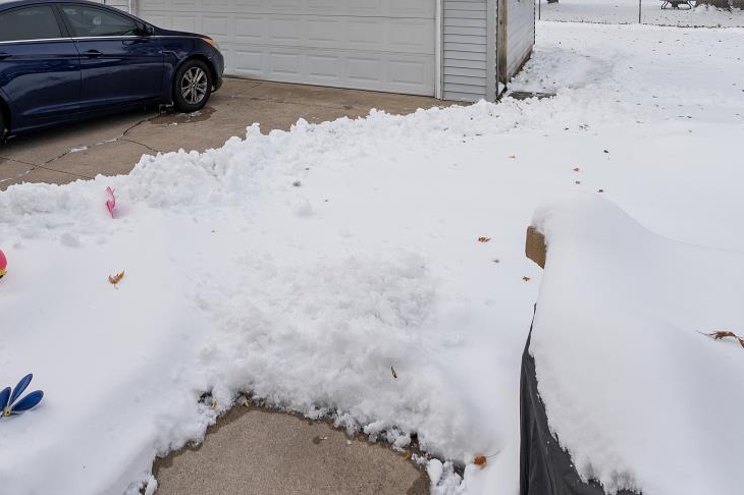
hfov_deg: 61.2
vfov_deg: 39.5
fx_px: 599
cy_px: -2
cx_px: 215
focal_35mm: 29
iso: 400
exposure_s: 1/320
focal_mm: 14
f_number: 9
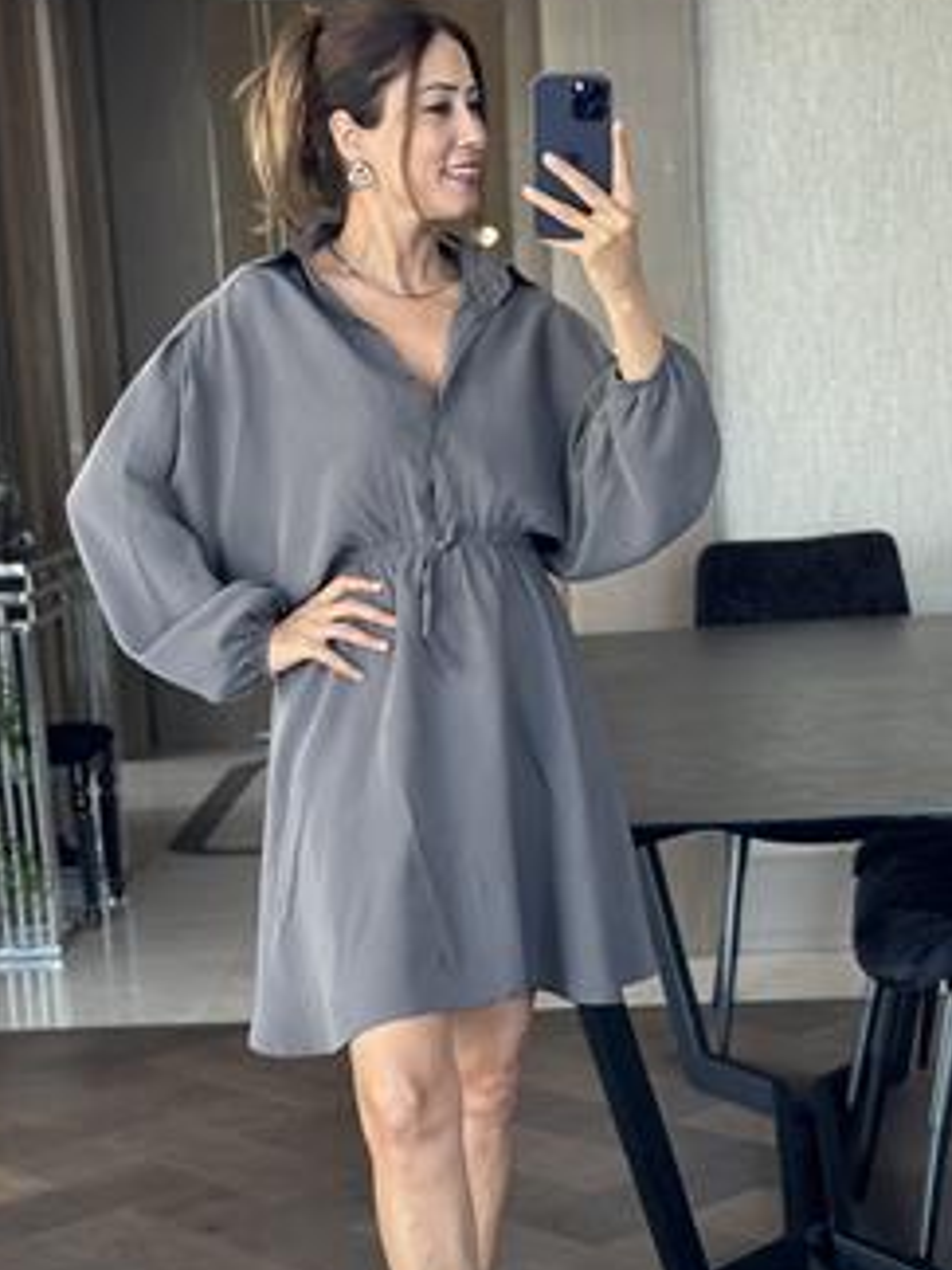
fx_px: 2750
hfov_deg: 19.6
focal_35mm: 75
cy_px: 807
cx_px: 451
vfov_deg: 25.9
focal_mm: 6.86
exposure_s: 1/67
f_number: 1.78
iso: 125
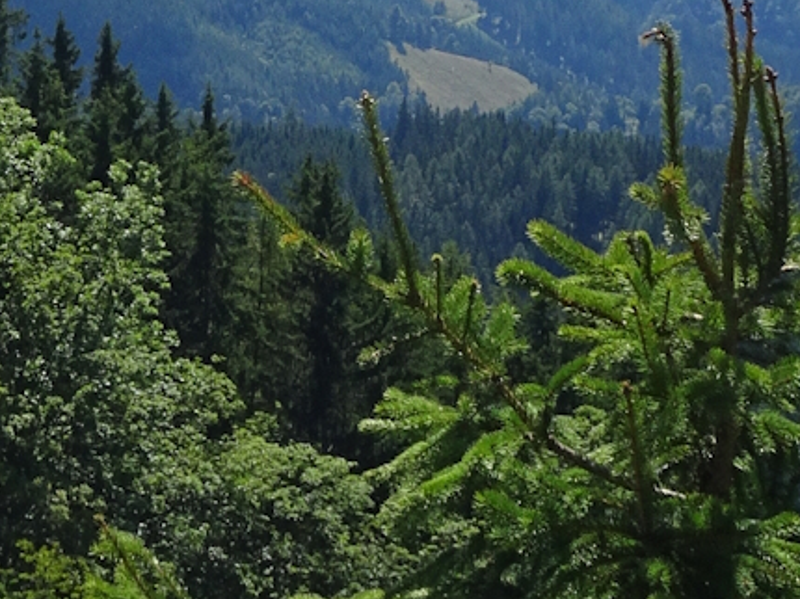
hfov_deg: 13.8
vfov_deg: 10.1
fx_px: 3303
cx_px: 242
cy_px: -249
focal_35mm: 143
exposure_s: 1/640
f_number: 4
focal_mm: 5.43
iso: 80
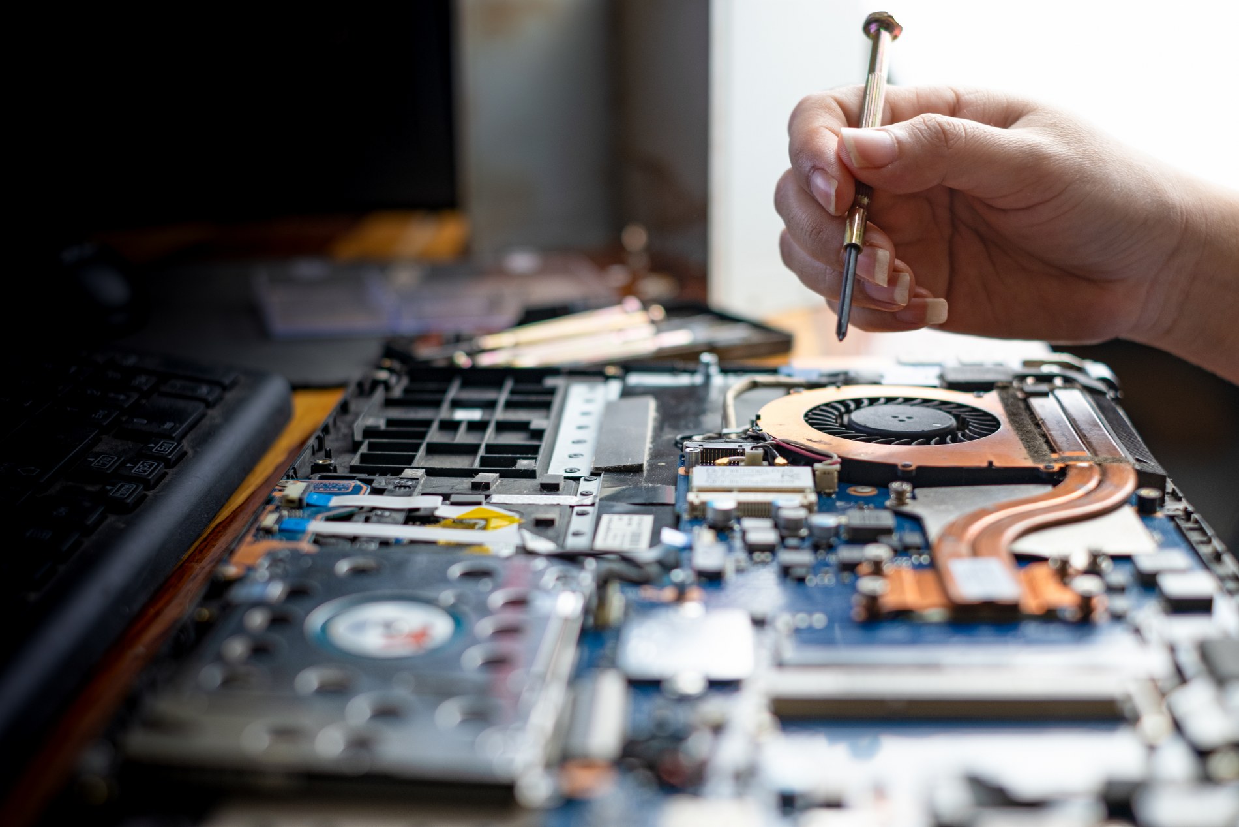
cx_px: 620
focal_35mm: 53
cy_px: 414
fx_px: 1824
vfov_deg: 25.5
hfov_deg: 37.5
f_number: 2.5
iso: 200
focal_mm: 35
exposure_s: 1/60
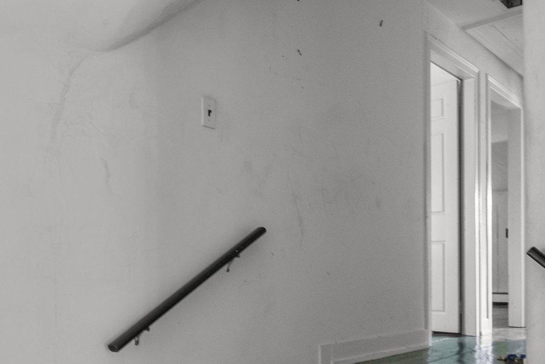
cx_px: 250
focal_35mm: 34
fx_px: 515
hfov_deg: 55.7
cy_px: 291
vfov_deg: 37.5
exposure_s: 1/4
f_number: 8
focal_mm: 16
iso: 2000
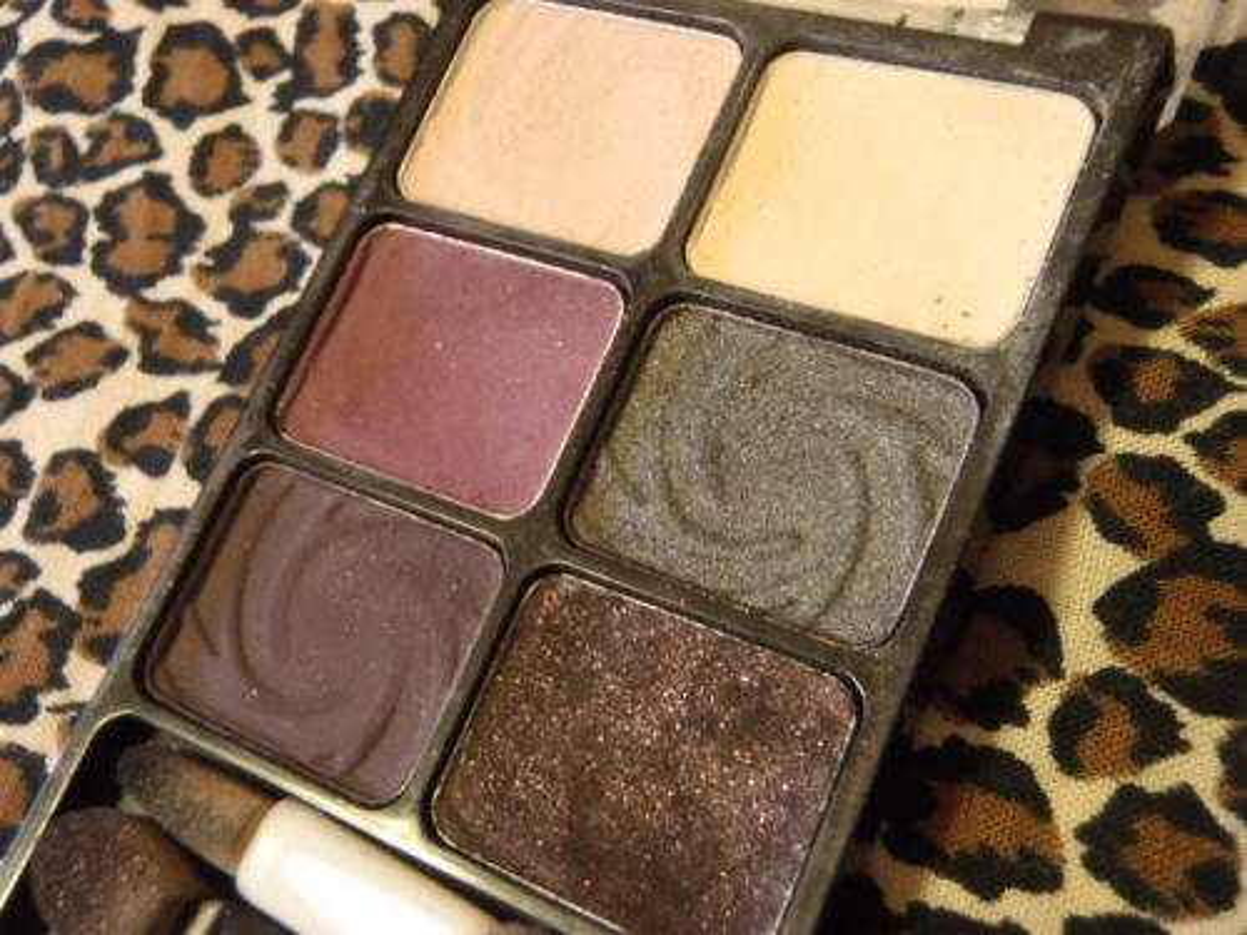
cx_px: 624
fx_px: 1297
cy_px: 468
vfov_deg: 39.7
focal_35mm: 36
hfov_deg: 51.4
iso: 200
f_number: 4.1
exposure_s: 1/4
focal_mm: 6.53
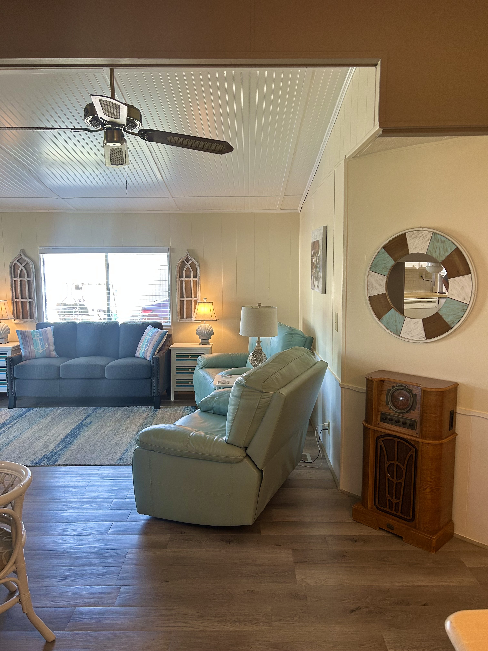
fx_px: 489
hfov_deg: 53.1
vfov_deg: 67.3
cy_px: 326
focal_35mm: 26
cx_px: 244
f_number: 1.5
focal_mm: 5.7
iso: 100
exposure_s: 1/120
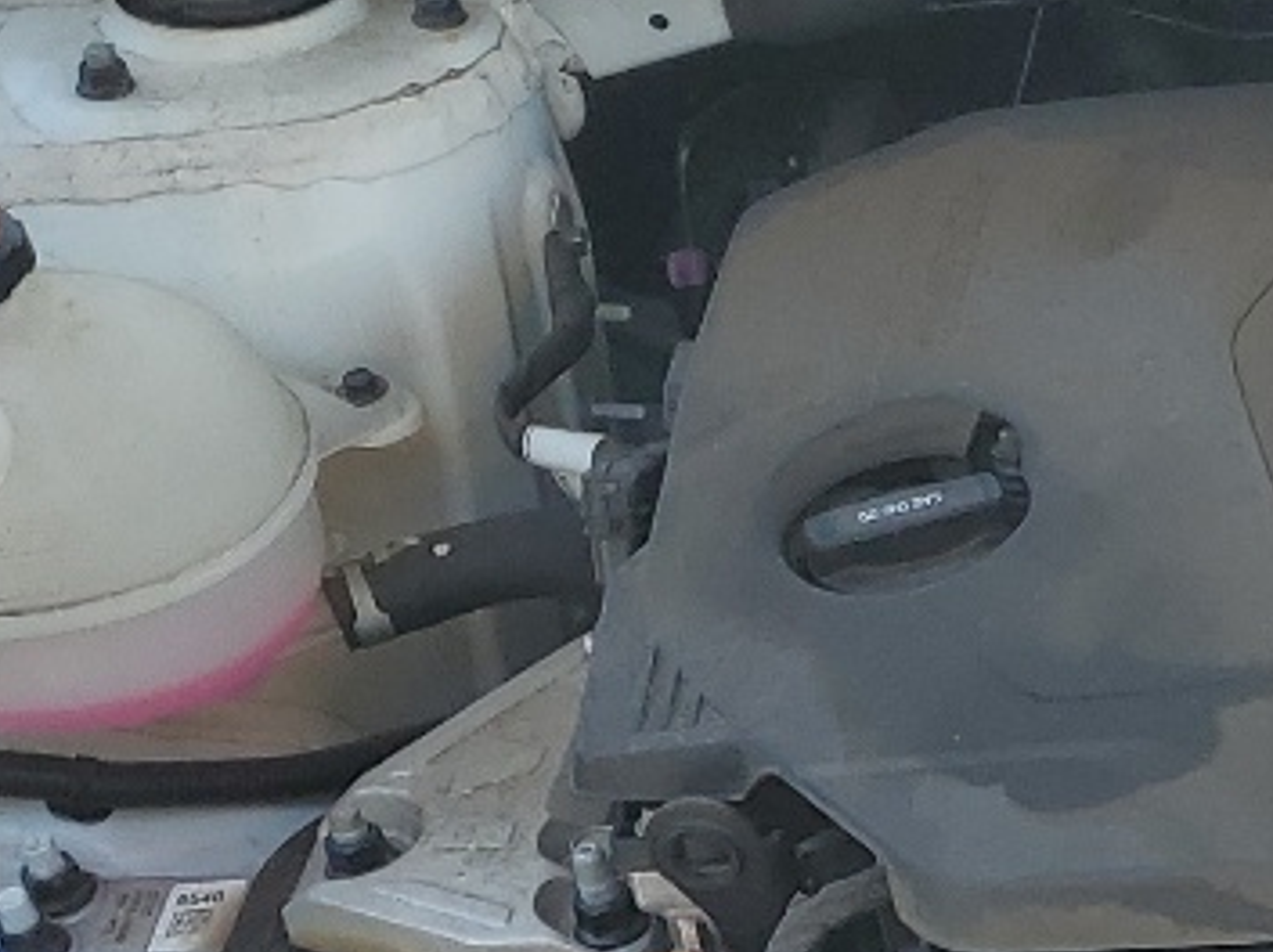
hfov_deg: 15.2
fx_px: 4335
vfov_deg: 12.3
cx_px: 2001
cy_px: 1107
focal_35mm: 118
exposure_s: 1/667
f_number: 1.5
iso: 50
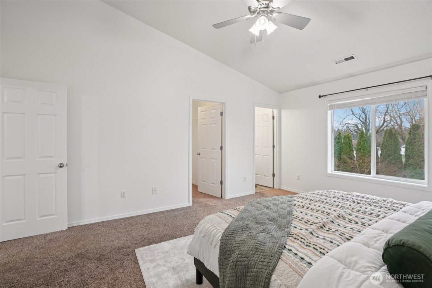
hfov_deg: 96.7
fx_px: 192
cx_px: 216
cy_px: 144
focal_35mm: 16
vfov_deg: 73.7
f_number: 8
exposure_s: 1/5
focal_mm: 16
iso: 400
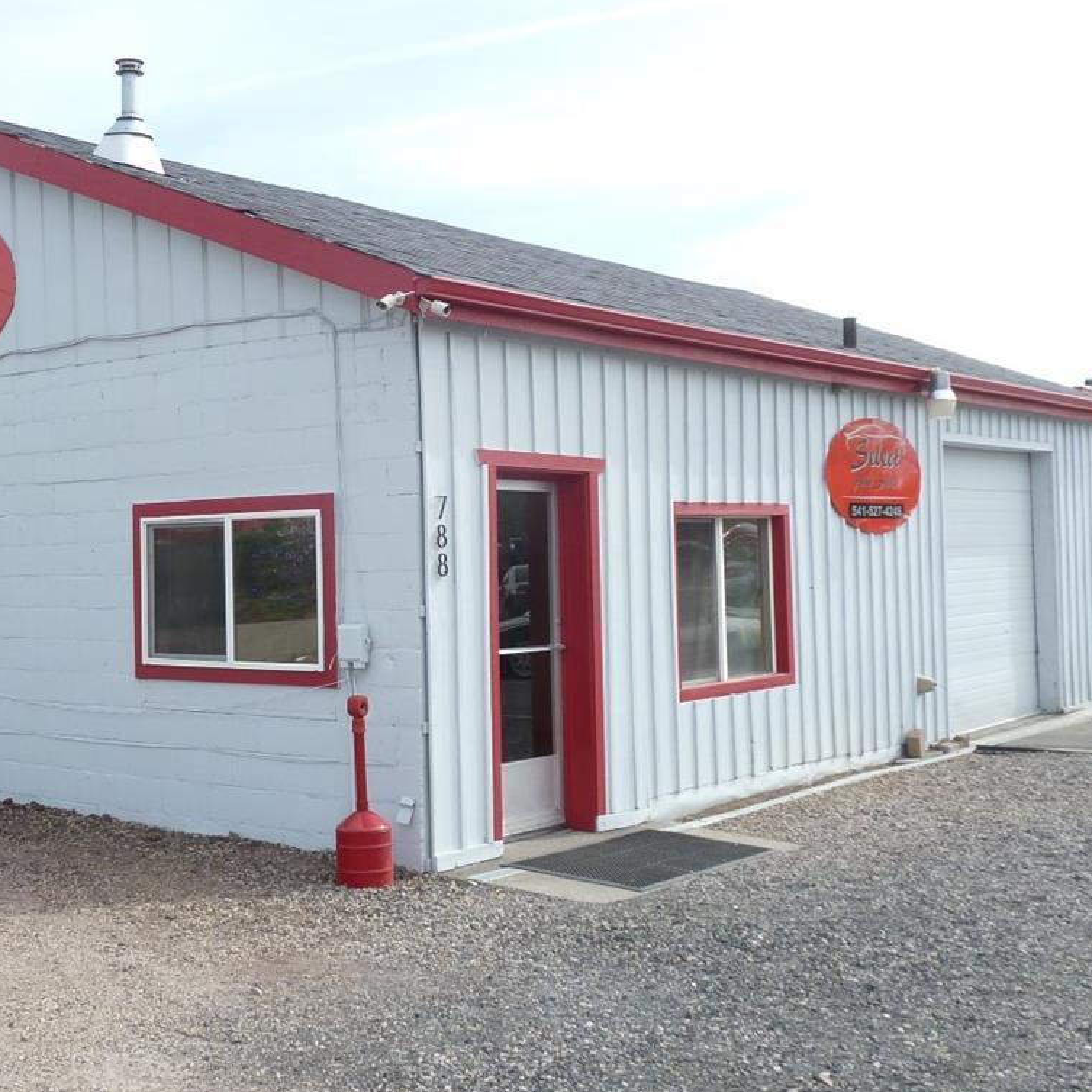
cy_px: 534
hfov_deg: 37.9
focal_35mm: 44
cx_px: 365
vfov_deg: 38.3
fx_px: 1570
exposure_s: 1/320
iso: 80
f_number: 4
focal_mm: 4.1
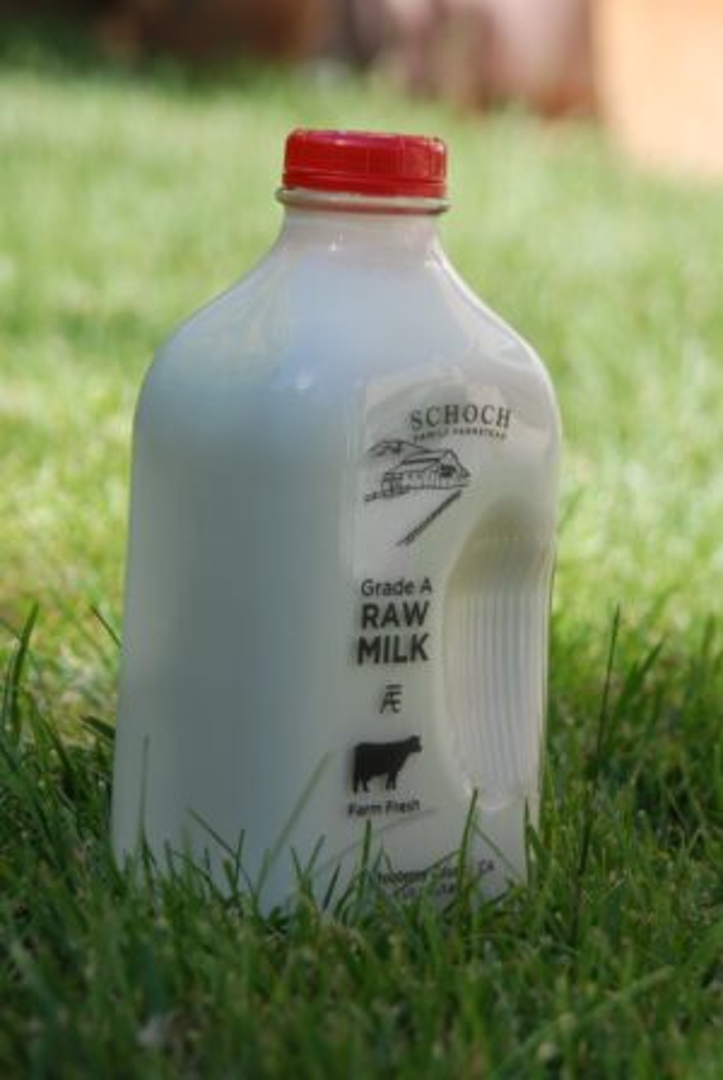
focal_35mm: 174
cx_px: 362
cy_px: 540
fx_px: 5225
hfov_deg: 7.9
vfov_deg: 11.8
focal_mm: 116
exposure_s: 1/160
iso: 100
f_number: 5.6
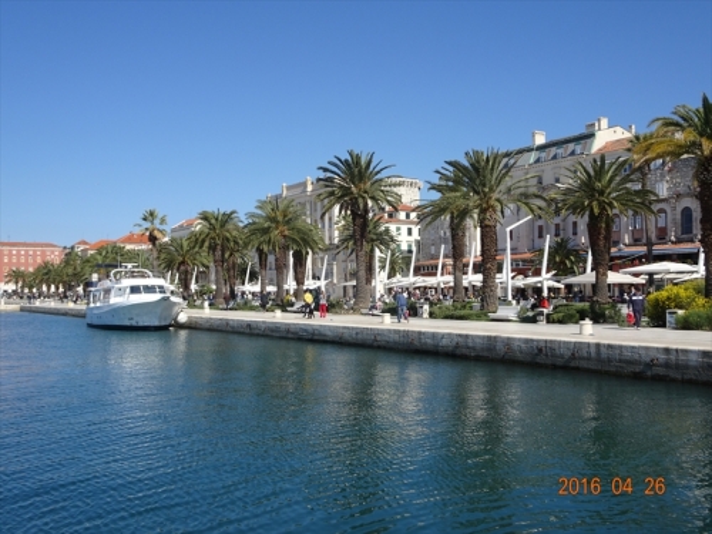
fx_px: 679
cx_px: 356
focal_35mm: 33
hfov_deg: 55.4
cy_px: 267
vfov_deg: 42.9
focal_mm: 5.61
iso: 80
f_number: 4
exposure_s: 1/800
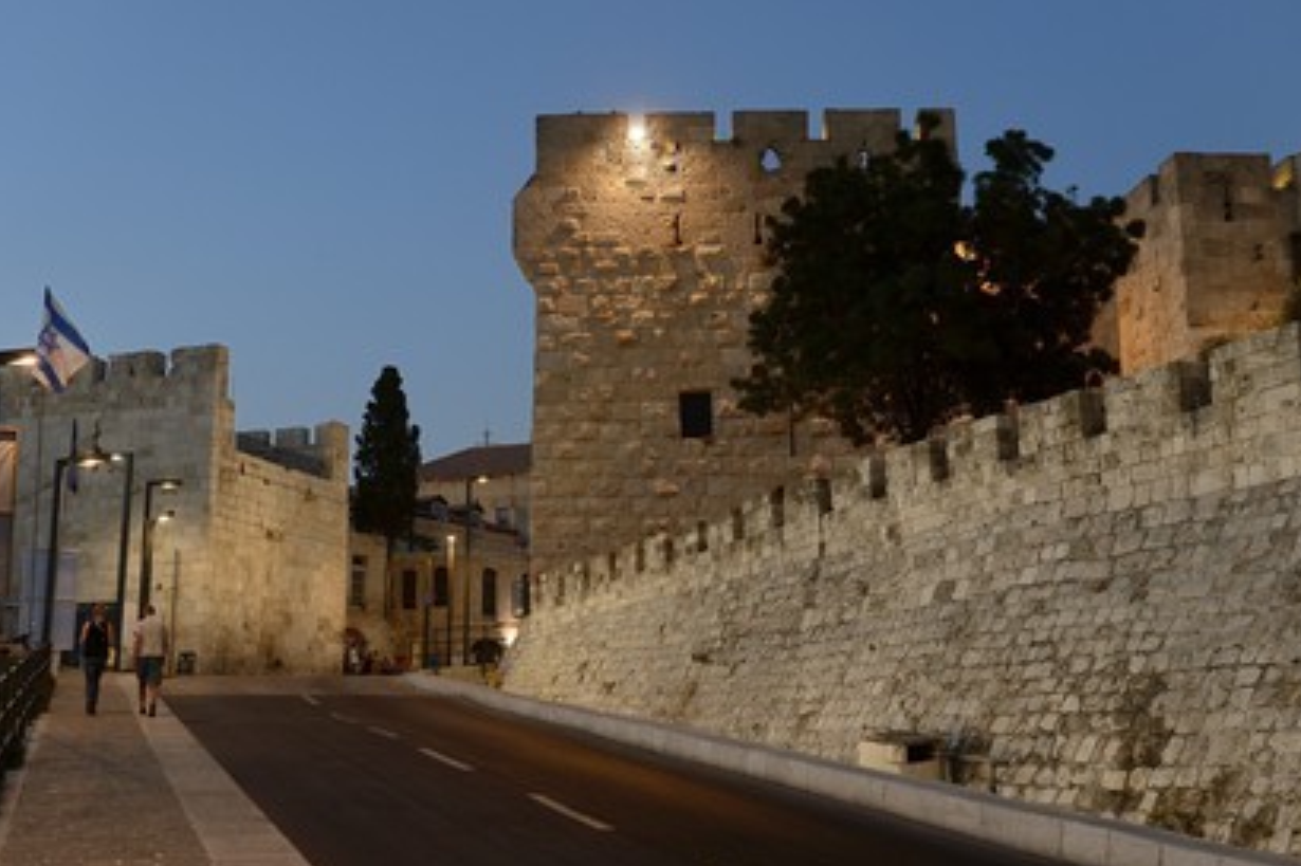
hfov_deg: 47.4
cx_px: 647
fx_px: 1481
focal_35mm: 41
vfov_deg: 32.6
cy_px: 431
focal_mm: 40
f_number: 4.5
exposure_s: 1/60
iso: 1600
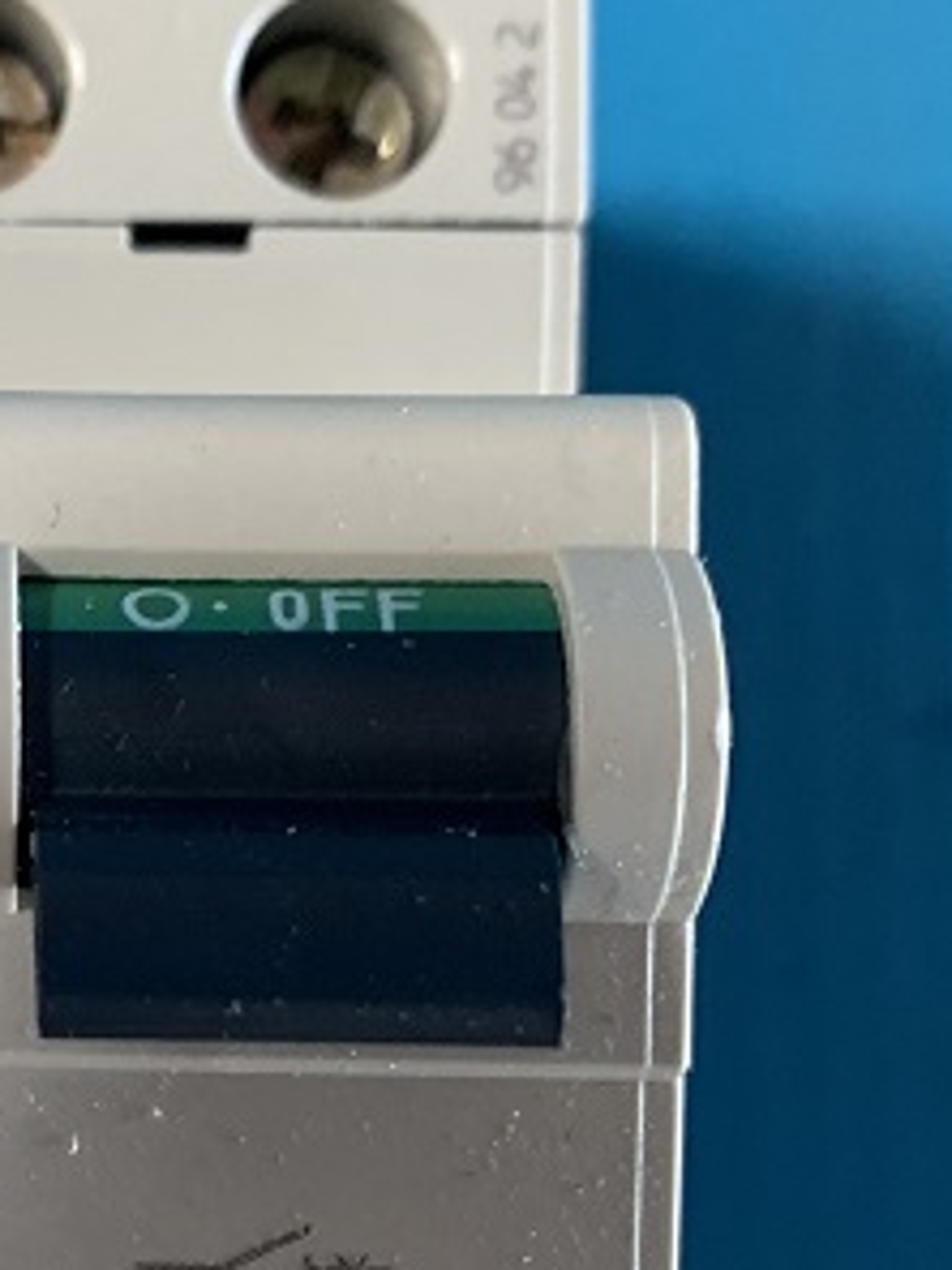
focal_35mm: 71
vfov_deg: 27.2
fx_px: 2603
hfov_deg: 19.9
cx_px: -62
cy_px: 886
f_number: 1.8
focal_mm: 4.25
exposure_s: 1/60
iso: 200
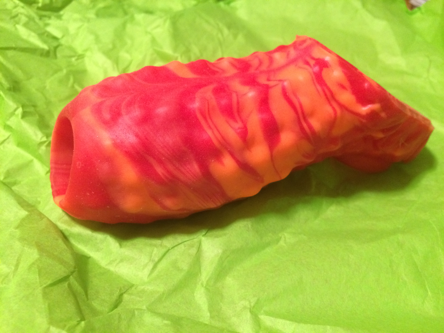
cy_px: 166
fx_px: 372
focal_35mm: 29
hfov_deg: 61.7
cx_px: 222
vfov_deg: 48.2
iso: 320
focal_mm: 4.15
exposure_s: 1/15
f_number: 2.2
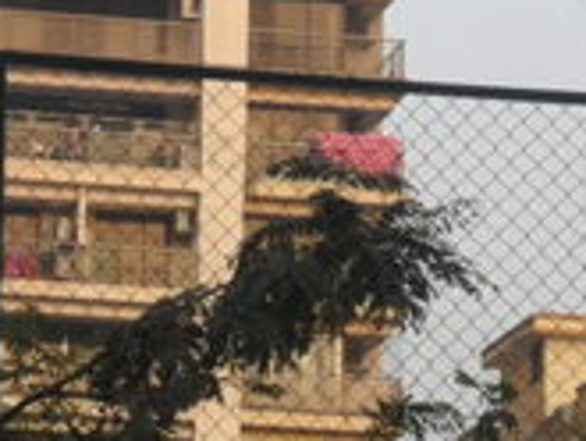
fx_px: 4134
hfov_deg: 8.1
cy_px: 188
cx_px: -18
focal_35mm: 244
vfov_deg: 6.1
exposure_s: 1/60
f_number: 5.6
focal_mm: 11.2
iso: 100
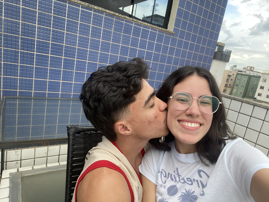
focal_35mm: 23
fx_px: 179
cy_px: 101
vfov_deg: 58.9
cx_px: 134
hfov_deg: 73.9
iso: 64
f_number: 2.2
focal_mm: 2.71
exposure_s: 1/122
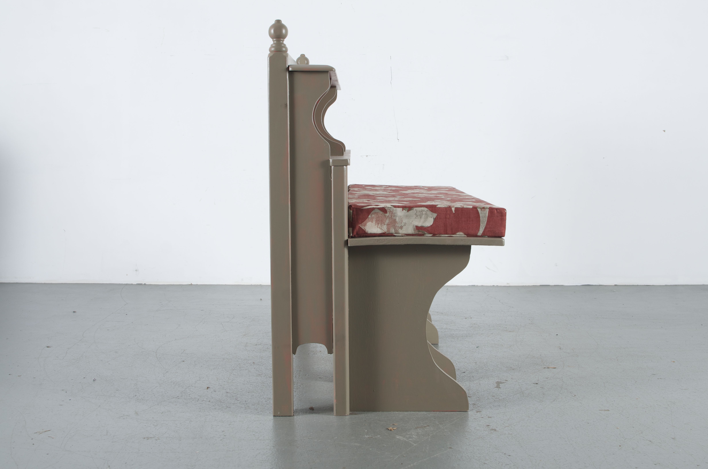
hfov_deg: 37.9
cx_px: 354
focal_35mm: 52
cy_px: 234
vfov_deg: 25.6
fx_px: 1030
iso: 100
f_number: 6.3
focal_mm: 35
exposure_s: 1/160
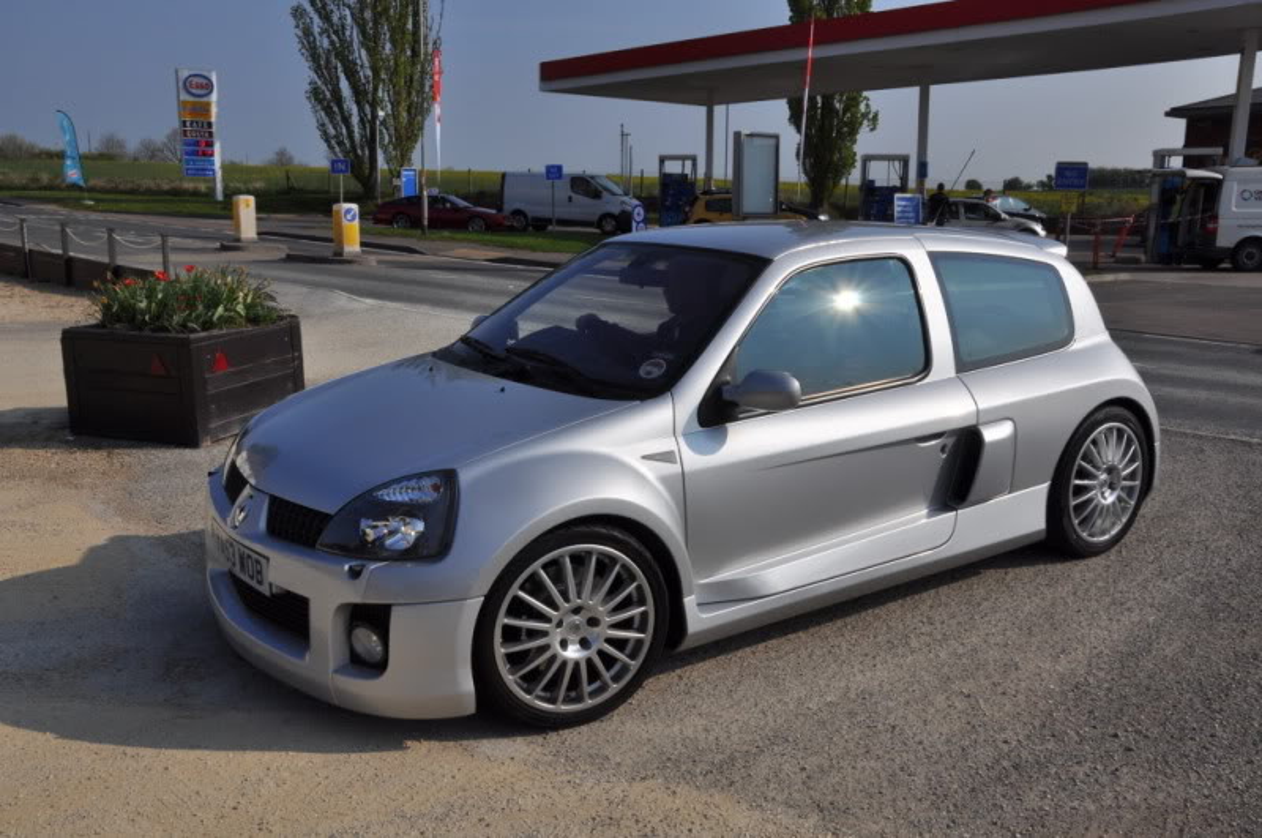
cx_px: 631
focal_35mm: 36
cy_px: 419
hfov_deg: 53.2
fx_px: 1260
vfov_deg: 36.8
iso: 200
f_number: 18
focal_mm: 24
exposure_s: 1/320
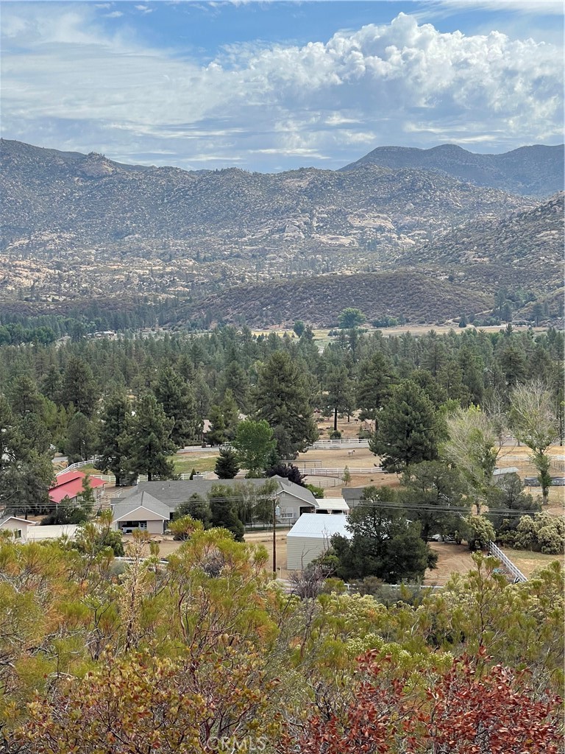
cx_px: 282
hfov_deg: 22.9
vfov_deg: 30.3
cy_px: 377
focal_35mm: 64
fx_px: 1393
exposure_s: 1/1575
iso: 20
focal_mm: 7.5
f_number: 2.2
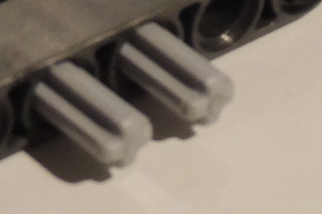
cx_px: 110
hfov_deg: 5.2
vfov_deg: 3.4
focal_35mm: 400
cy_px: -6
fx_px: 3577
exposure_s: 1/15
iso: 560
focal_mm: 12.4
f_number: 3.9
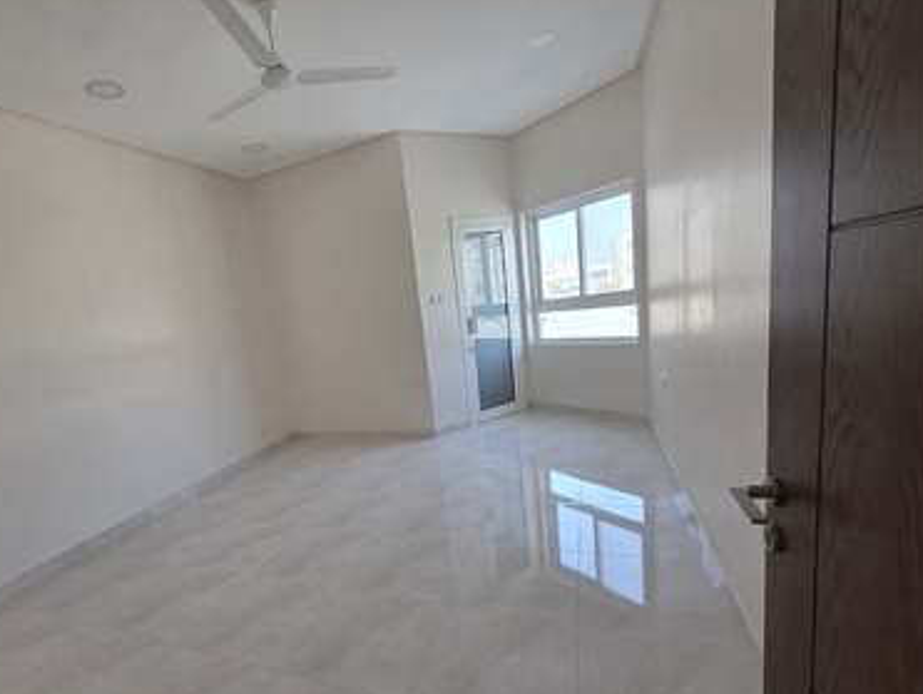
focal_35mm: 16
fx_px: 427
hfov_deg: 93.3
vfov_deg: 77.7
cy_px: 397
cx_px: 372
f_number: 1.9
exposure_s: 1/100
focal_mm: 2.2
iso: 100
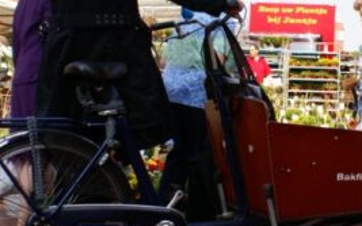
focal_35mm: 62
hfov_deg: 32.3
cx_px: 271
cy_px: 55
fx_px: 612
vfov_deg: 20.8
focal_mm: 18
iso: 100
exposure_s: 1/80
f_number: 9
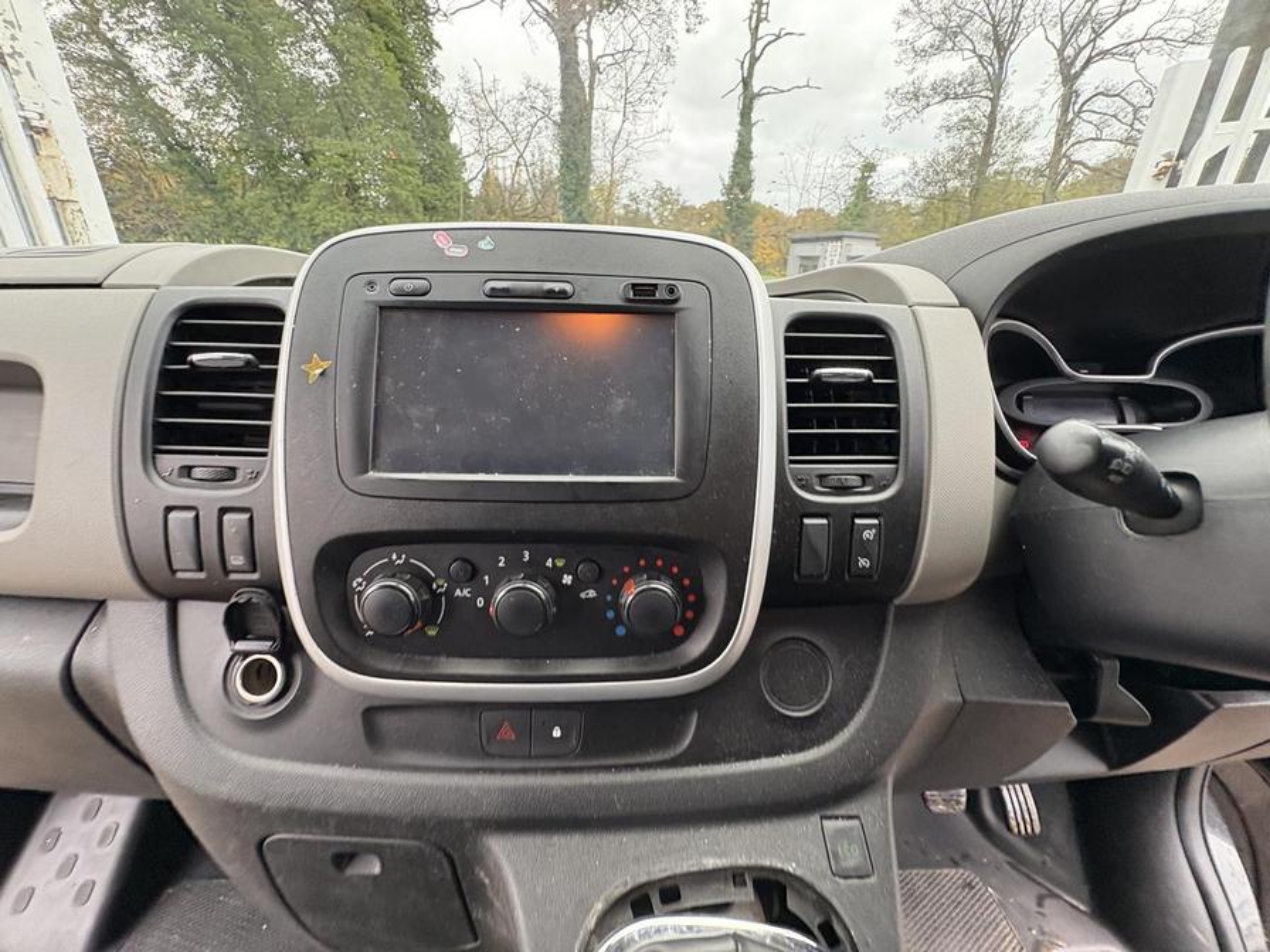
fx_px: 514
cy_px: 476
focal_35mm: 14
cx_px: 635
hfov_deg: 102.1
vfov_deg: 85.7
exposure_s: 1/60
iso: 250
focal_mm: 2.22
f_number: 2.2
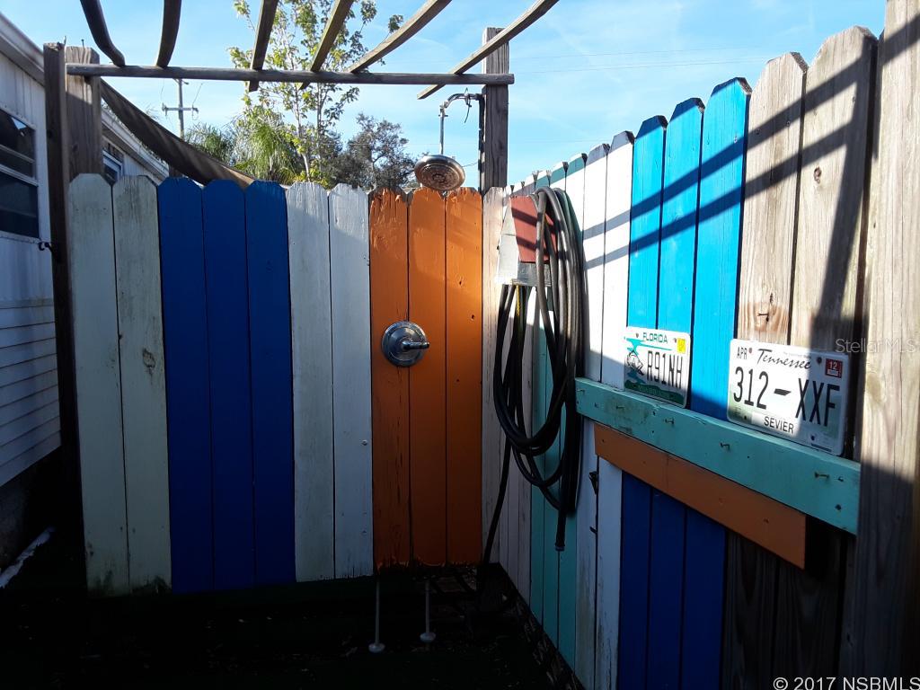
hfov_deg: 63.4
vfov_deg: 49.7
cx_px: 460
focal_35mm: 28
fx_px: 744
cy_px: 345
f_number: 1.9
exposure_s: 1/739
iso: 40
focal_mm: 2.9
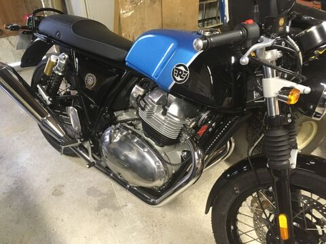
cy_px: 122
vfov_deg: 48.2
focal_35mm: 29
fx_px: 273
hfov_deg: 61.7
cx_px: 163
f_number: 2.2
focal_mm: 4.15
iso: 200
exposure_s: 1/17
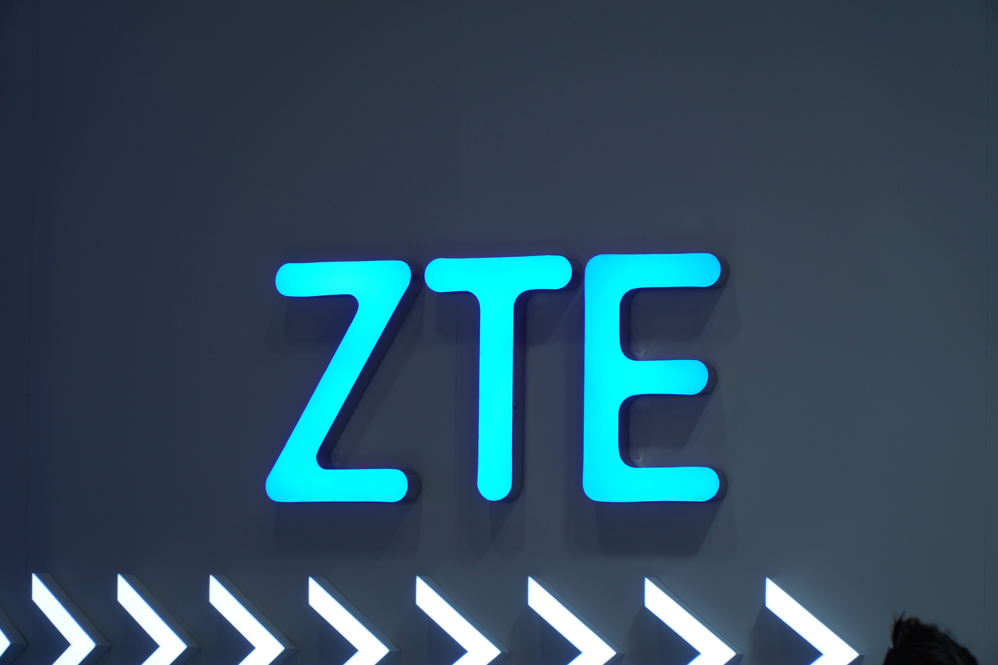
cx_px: 499
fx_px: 4366
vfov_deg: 8.7
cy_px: 332
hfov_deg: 13.0
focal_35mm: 158
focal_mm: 105
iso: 160
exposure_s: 1/200
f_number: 4
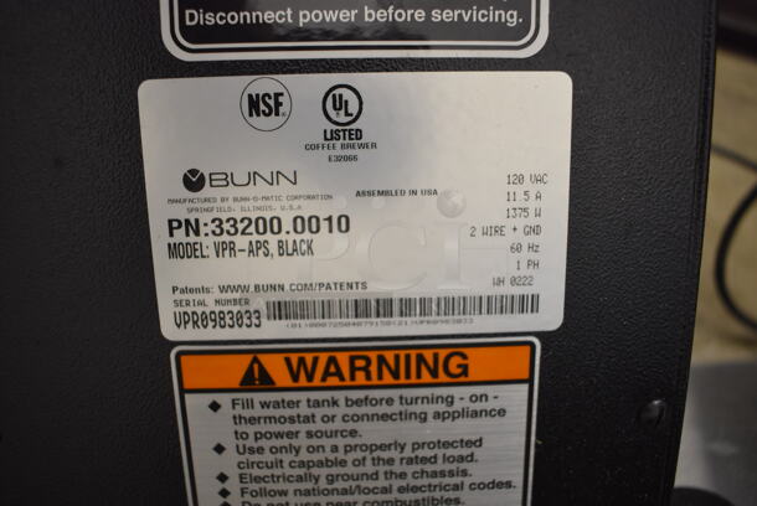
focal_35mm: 27
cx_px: 378
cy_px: 253
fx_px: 568
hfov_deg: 67.3
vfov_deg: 48.0
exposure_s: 1/60
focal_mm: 18
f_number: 4
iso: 1400
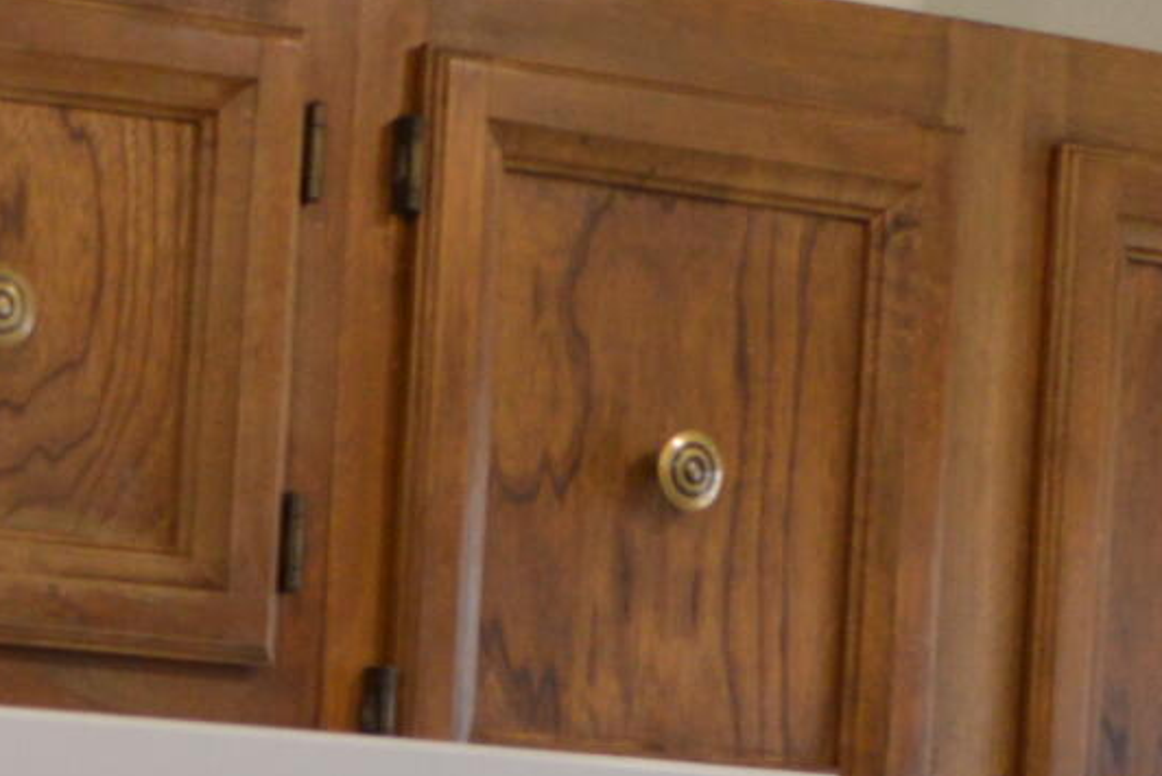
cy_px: 1467
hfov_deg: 11.9
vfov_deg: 7.8
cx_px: -205
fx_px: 5456
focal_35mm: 169
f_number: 4
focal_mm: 20
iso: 400
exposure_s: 1/60
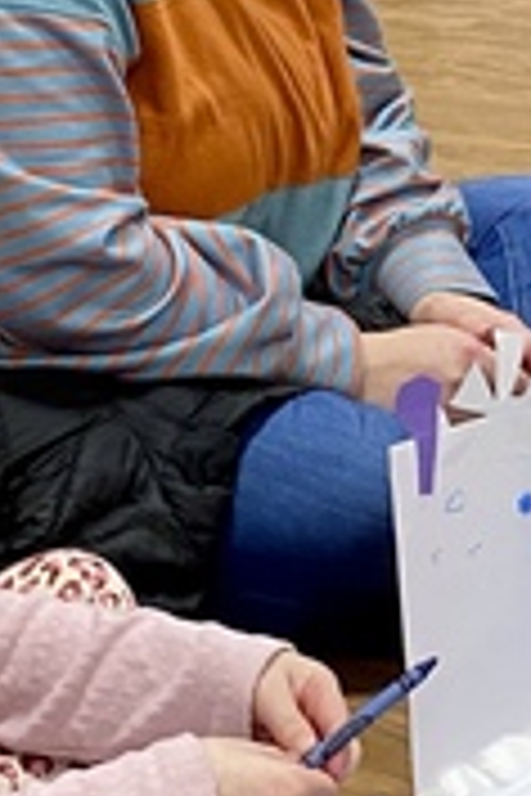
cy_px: 49
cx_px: 585
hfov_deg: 11.1
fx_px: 2699
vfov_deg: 16.5
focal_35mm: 122
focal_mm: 4.25
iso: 250
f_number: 1.8
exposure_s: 1/60
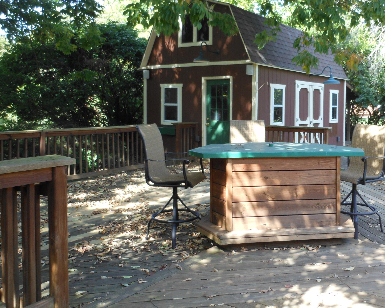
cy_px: 121
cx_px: 252
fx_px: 422
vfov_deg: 39.9
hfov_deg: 48.4
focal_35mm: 37
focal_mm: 5
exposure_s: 1/60
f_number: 3.7
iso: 80
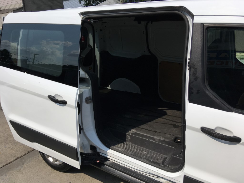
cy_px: 92
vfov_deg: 48.2
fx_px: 204
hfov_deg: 61.7
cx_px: 122
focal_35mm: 29
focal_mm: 4.15
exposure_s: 1/2331
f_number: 2.2
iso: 25
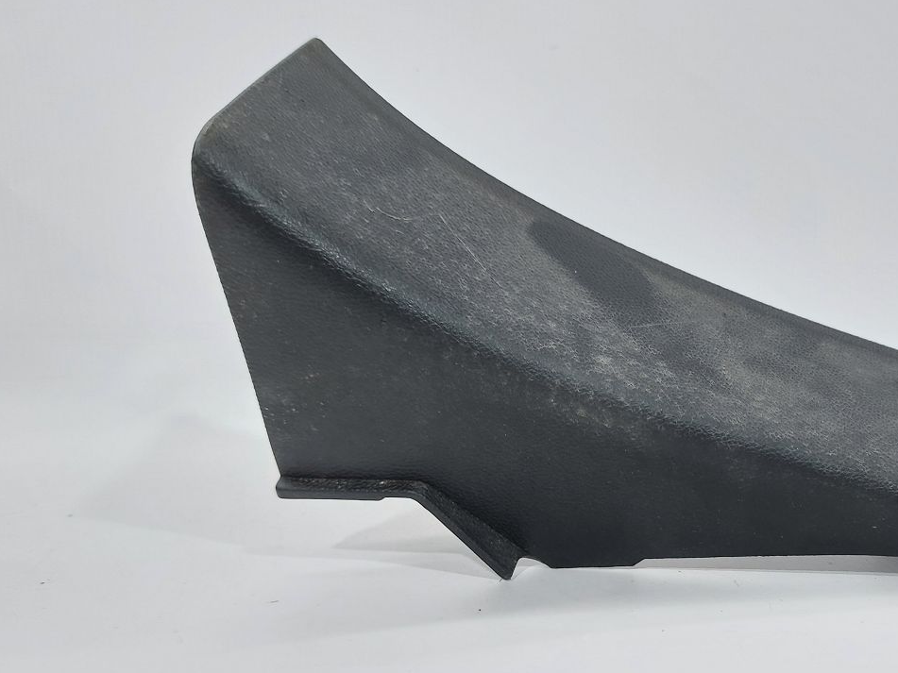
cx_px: 644
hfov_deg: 51.0
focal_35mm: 35
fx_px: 908
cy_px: 427
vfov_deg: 40.4
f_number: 1.8
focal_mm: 5.23
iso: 100
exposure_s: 1/50
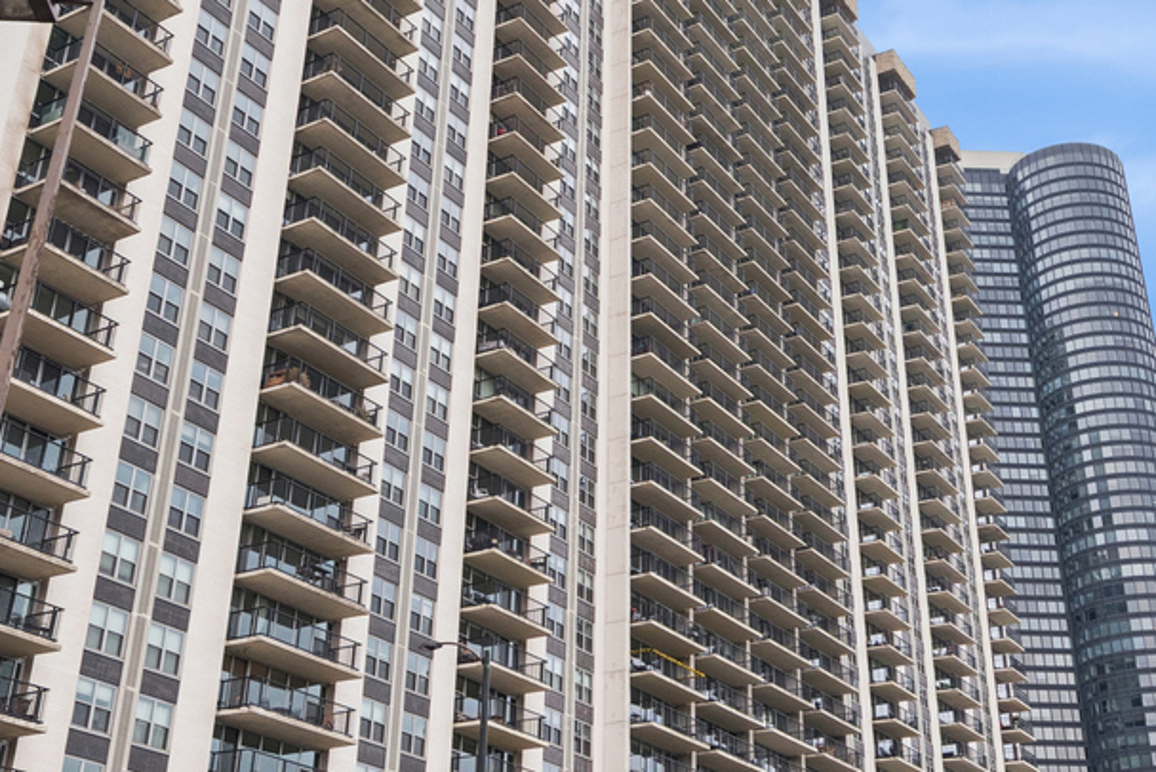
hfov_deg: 48.3
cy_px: 175
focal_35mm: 40
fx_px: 1285
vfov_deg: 32.7
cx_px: 653
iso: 400
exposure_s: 1/40
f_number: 11
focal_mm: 15
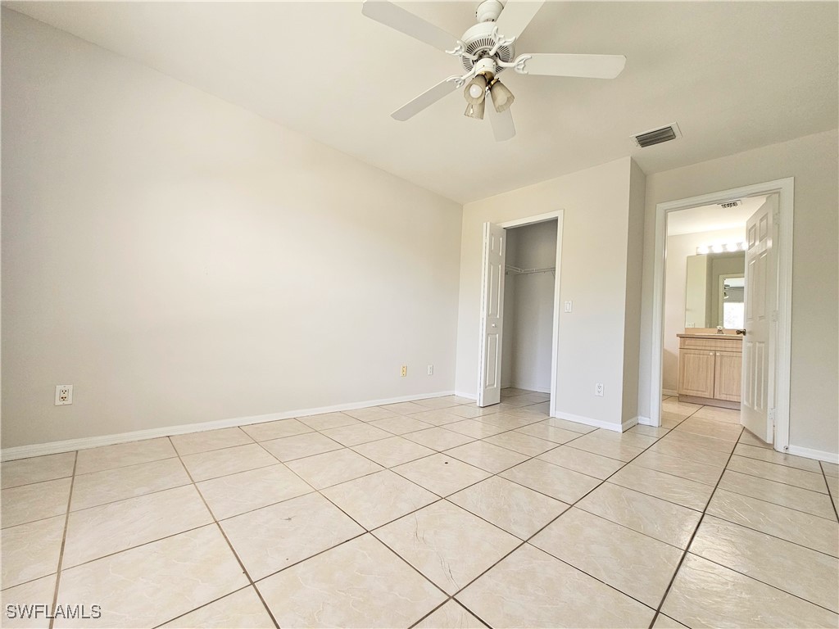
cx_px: 420
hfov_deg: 106.2
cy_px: 314
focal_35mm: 13
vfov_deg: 89.9
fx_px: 315
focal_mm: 2.2
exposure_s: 1/100
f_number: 2.2
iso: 100
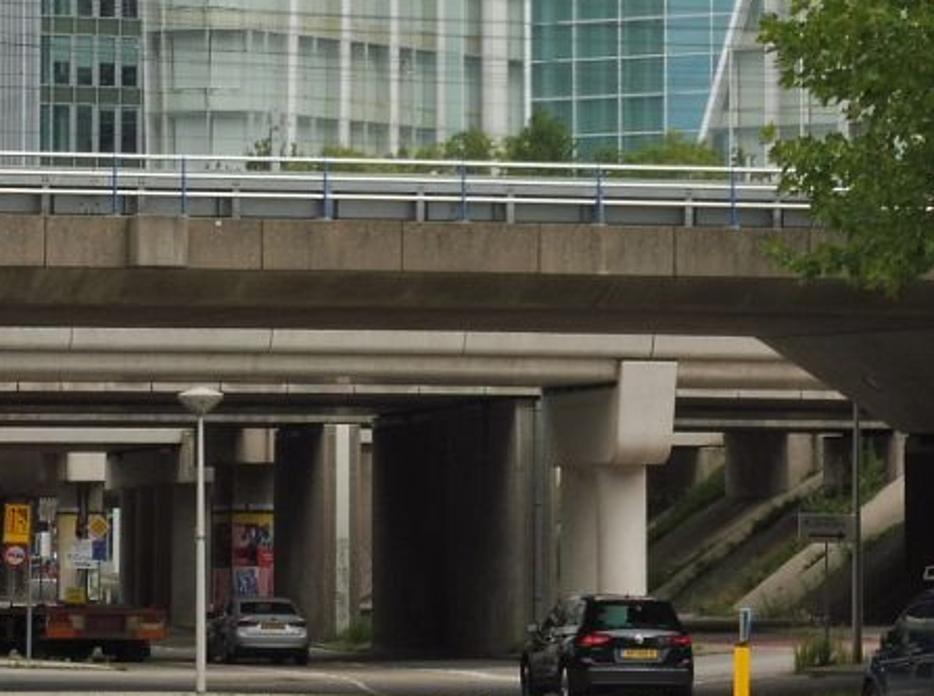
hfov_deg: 9.0
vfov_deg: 6.7
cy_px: 64
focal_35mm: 220
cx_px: 524
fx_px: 5922
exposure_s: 1/200
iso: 100
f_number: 7.1
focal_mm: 17.1
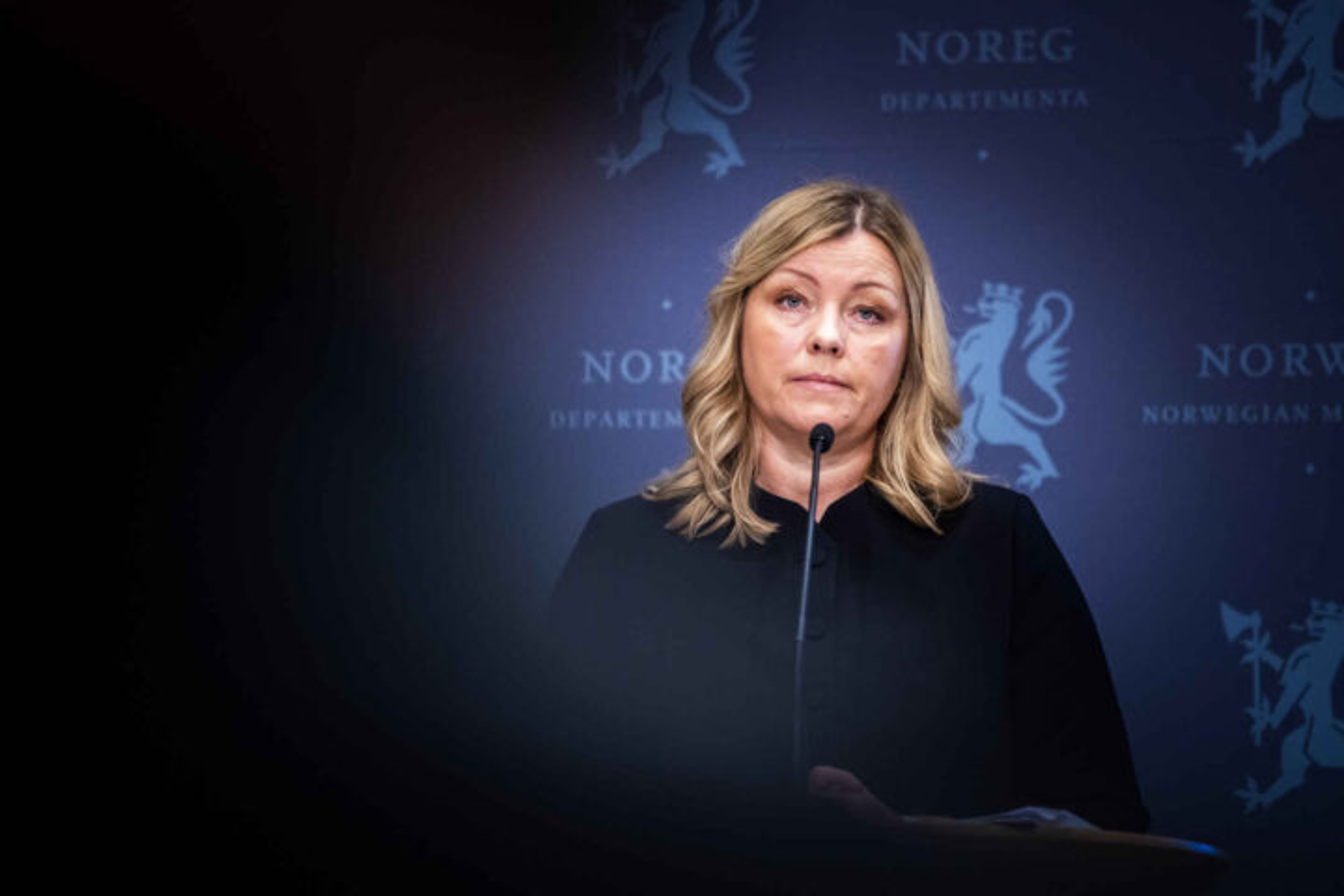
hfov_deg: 10.3
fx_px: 7466
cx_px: 672
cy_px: 448
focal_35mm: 200
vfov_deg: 6.9
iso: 3200
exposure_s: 1/250
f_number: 4
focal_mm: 200
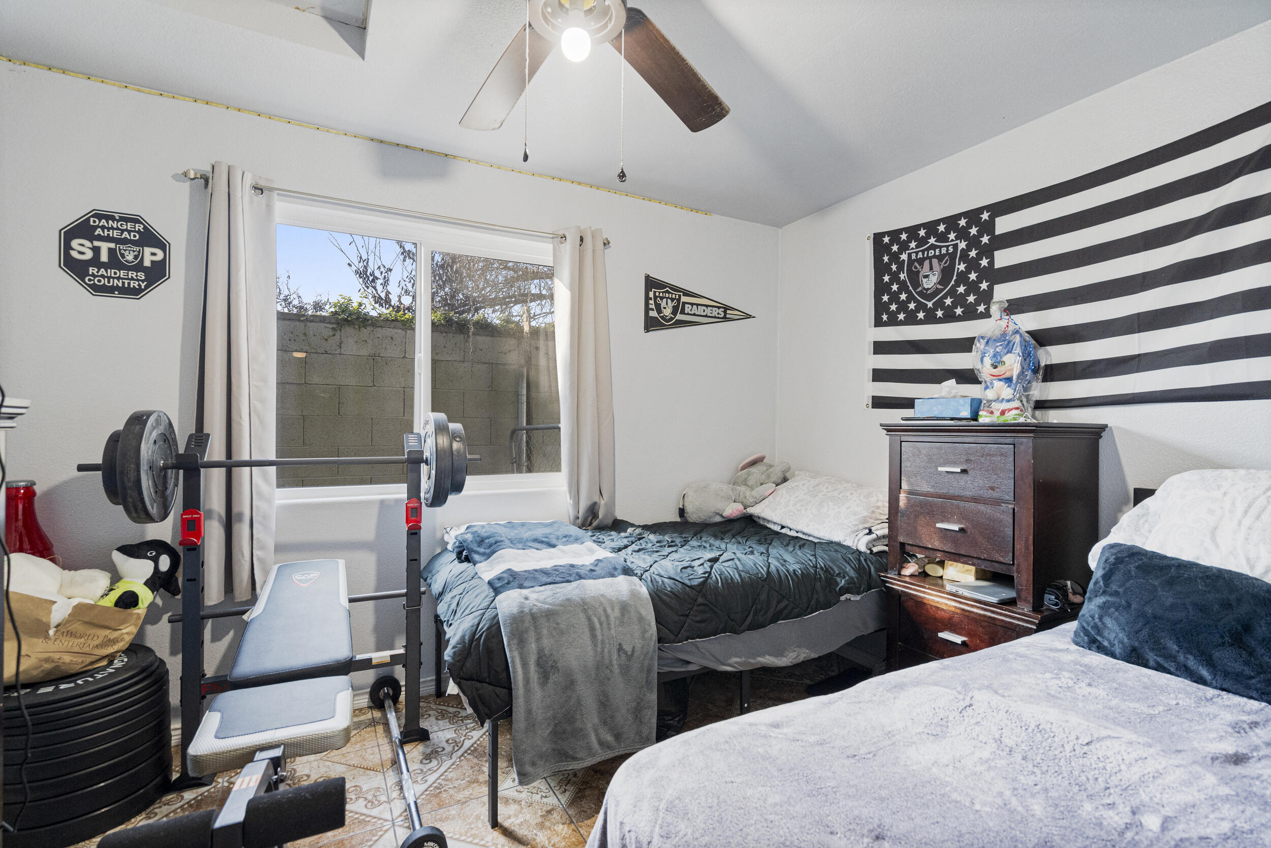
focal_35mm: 16
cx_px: 636
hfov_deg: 96.7
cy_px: 424
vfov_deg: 73.8
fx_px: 565
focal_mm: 16
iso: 3200
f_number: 5.6
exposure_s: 1/25
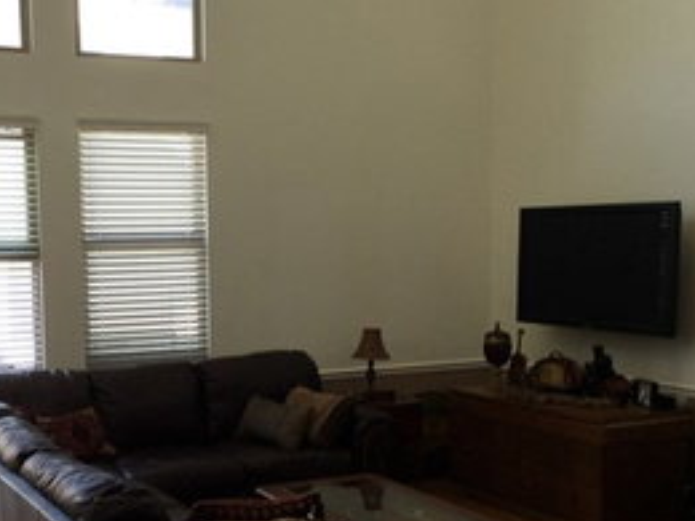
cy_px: 339
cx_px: 215
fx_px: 1024
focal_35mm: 51
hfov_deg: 37.0
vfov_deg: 28.4
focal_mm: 3.3
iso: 25
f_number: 2.4
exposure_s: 1/50
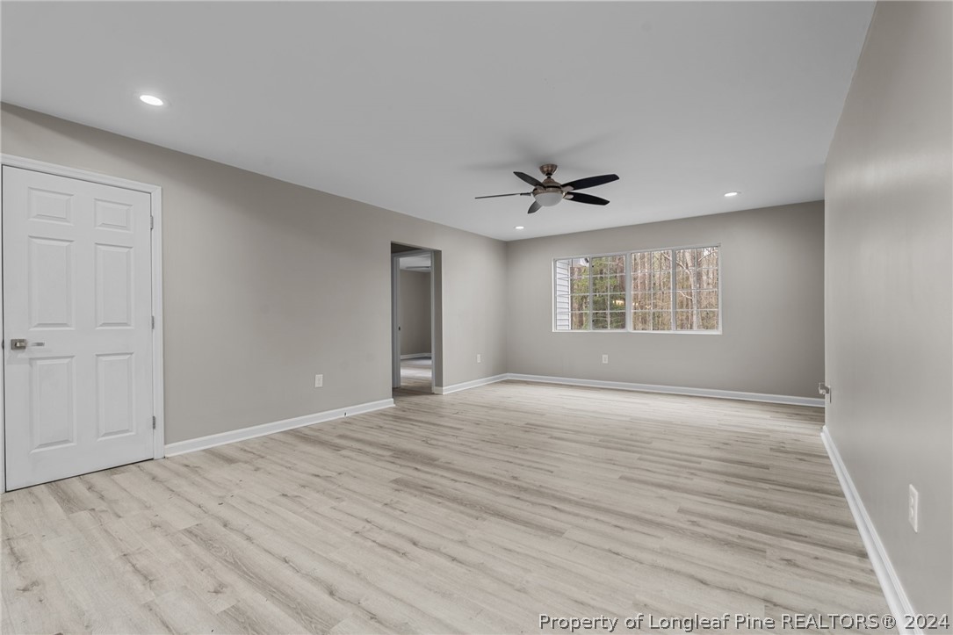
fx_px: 423
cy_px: 318
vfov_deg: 73.7
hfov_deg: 96.7
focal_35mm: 16
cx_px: 476
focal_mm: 16
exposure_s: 1.3
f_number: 8
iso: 320
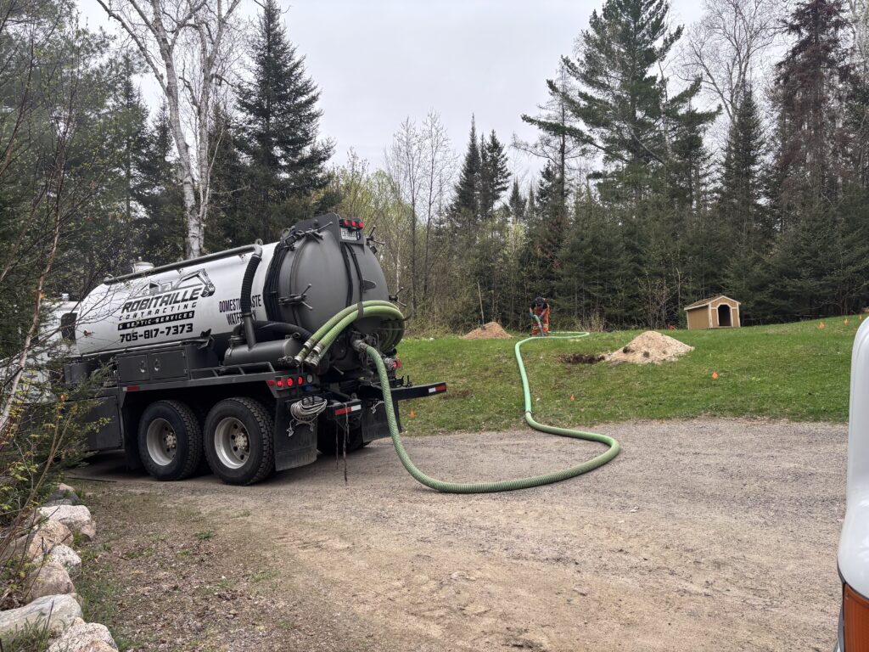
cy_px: 326
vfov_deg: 53.1
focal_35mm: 26
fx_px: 653
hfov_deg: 67.3
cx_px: 434
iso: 50
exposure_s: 1/231
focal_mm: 5.96
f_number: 1.6
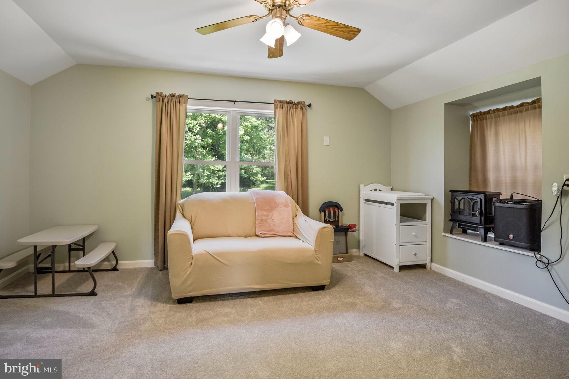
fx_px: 253
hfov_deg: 96.7
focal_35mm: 16
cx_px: 284
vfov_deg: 73.7
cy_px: 190
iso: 400
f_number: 8
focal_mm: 16
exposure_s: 1/8
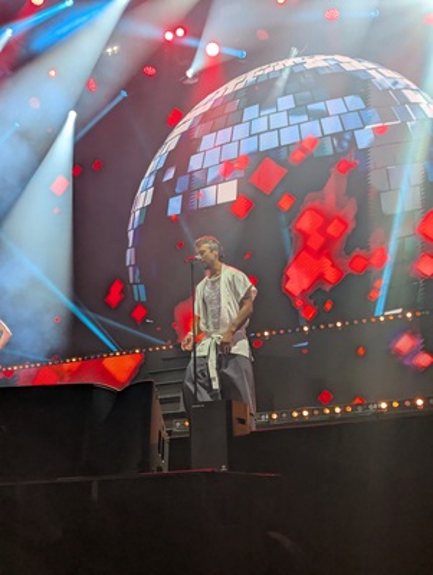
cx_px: 216
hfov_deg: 30.3
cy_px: 288
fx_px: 799
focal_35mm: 48
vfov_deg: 39.6
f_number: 1.85
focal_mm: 6.81
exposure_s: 1/400
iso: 131
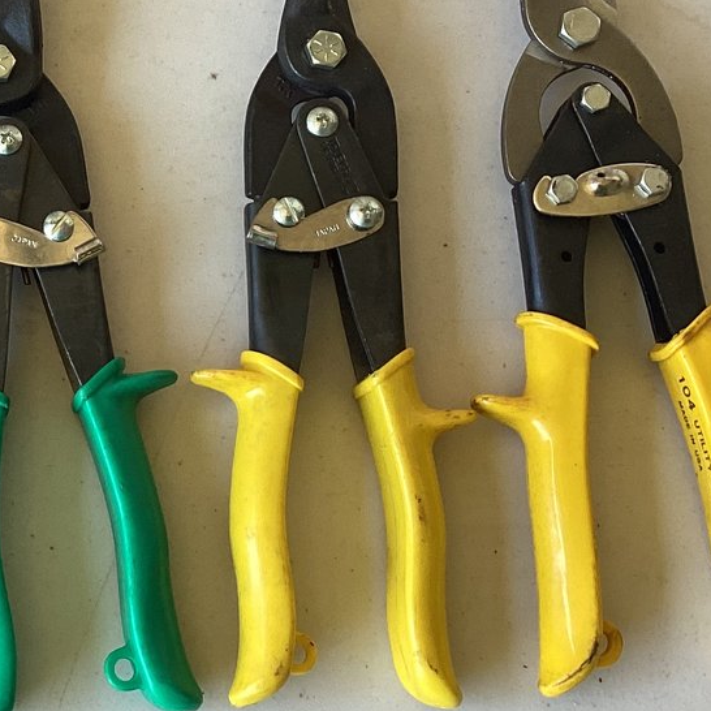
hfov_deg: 21.7
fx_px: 1766
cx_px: -49
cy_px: 296
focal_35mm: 76
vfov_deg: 22.7
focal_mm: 3.3
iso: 64
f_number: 2.4
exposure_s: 1/60
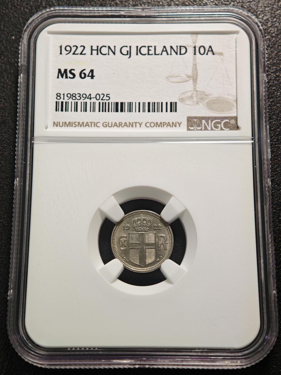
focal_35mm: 60
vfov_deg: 32.2
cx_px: 140
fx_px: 649
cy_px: 188
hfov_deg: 24.4
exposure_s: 1/104
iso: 640
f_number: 2
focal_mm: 9
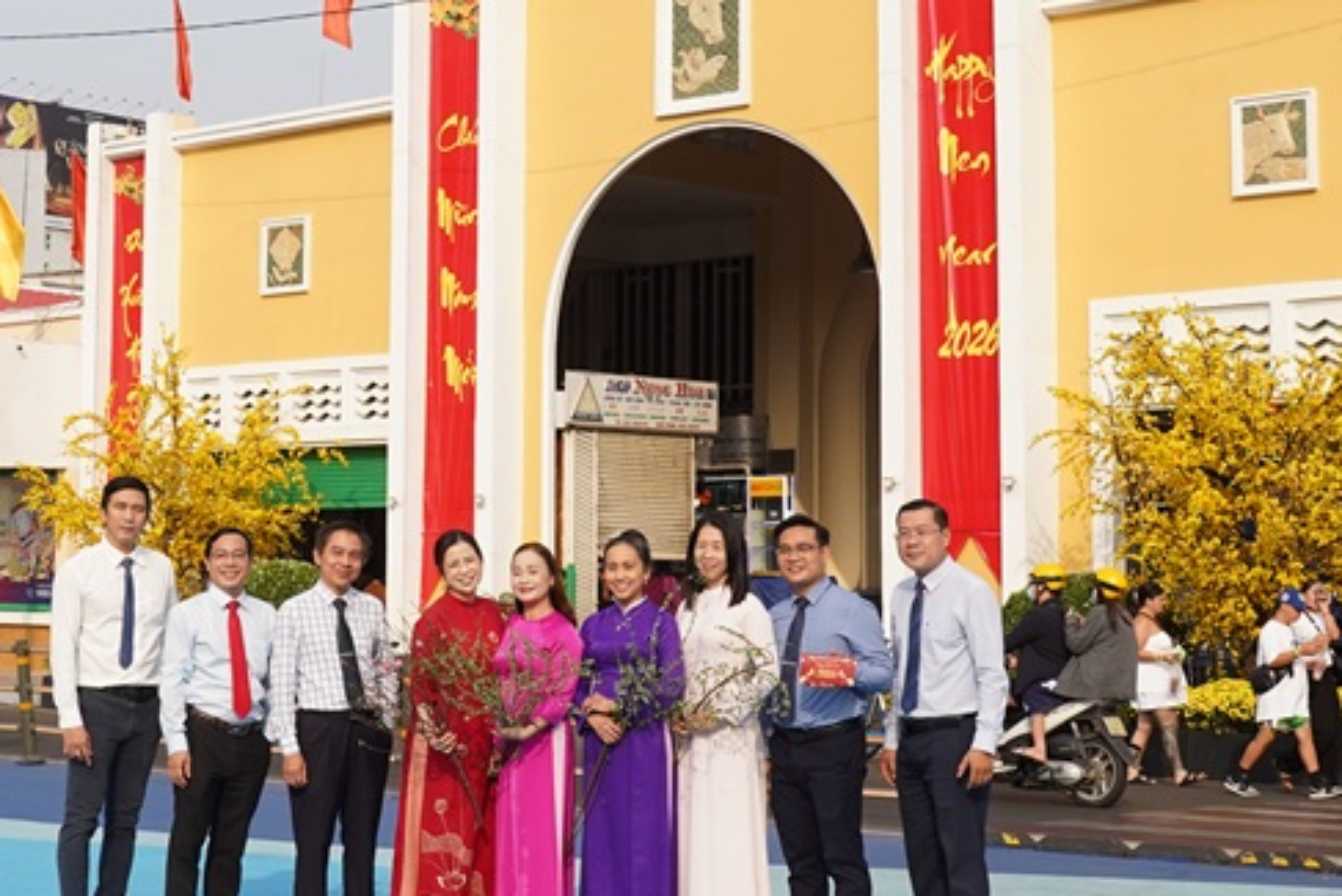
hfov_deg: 29.0
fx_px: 2573
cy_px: 295
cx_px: 433
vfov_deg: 19.7
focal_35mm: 69
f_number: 6.3
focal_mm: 28
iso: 250
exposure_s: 1/640
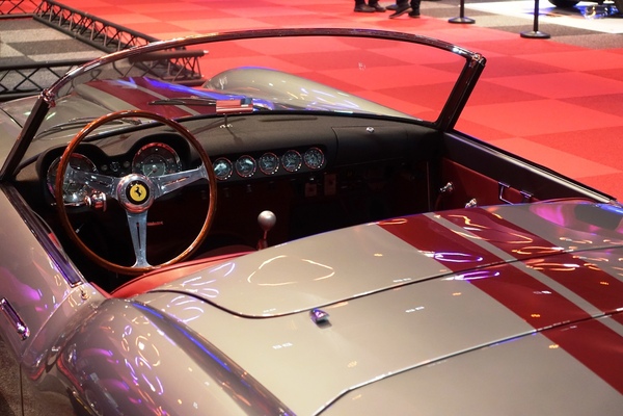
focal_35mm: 70
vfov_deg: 19.5
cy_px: 208
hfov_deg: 28.8
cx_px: 312
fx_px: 1211
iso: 1600
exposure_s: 1/60
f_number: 2.8
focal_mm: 25.7
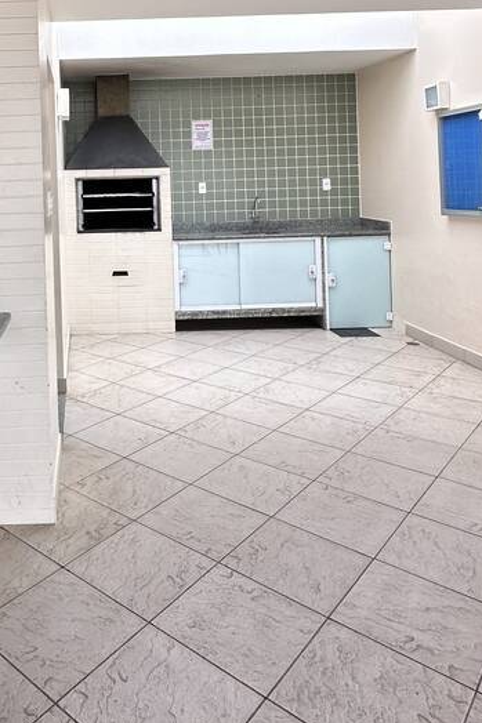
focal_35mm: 30
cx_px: 84
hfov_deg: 41.4
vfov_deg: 58.8
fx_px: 603
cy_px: 182
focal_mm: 2.22
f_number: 2.2
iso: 40
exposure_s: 1/267
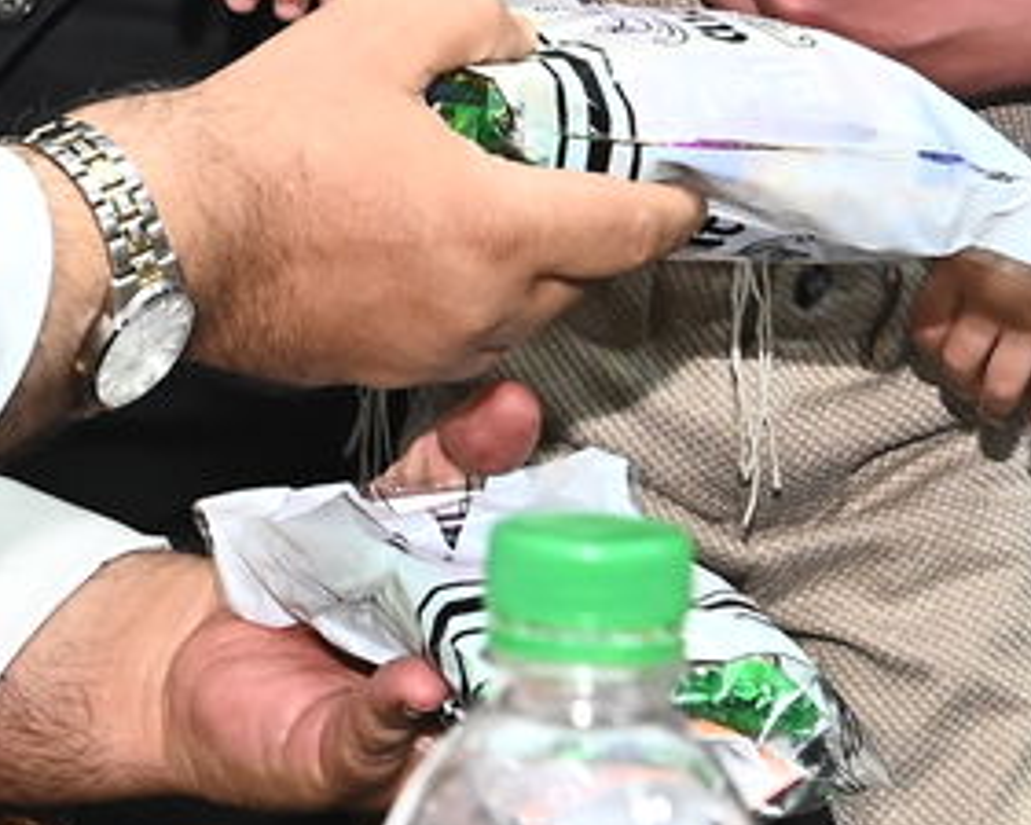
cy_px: -466
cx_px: 99
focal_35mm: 215
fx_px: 6563
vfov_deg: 7.1
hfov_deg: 8.9
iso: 2000
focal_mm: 46
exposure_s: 1/200
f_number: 9
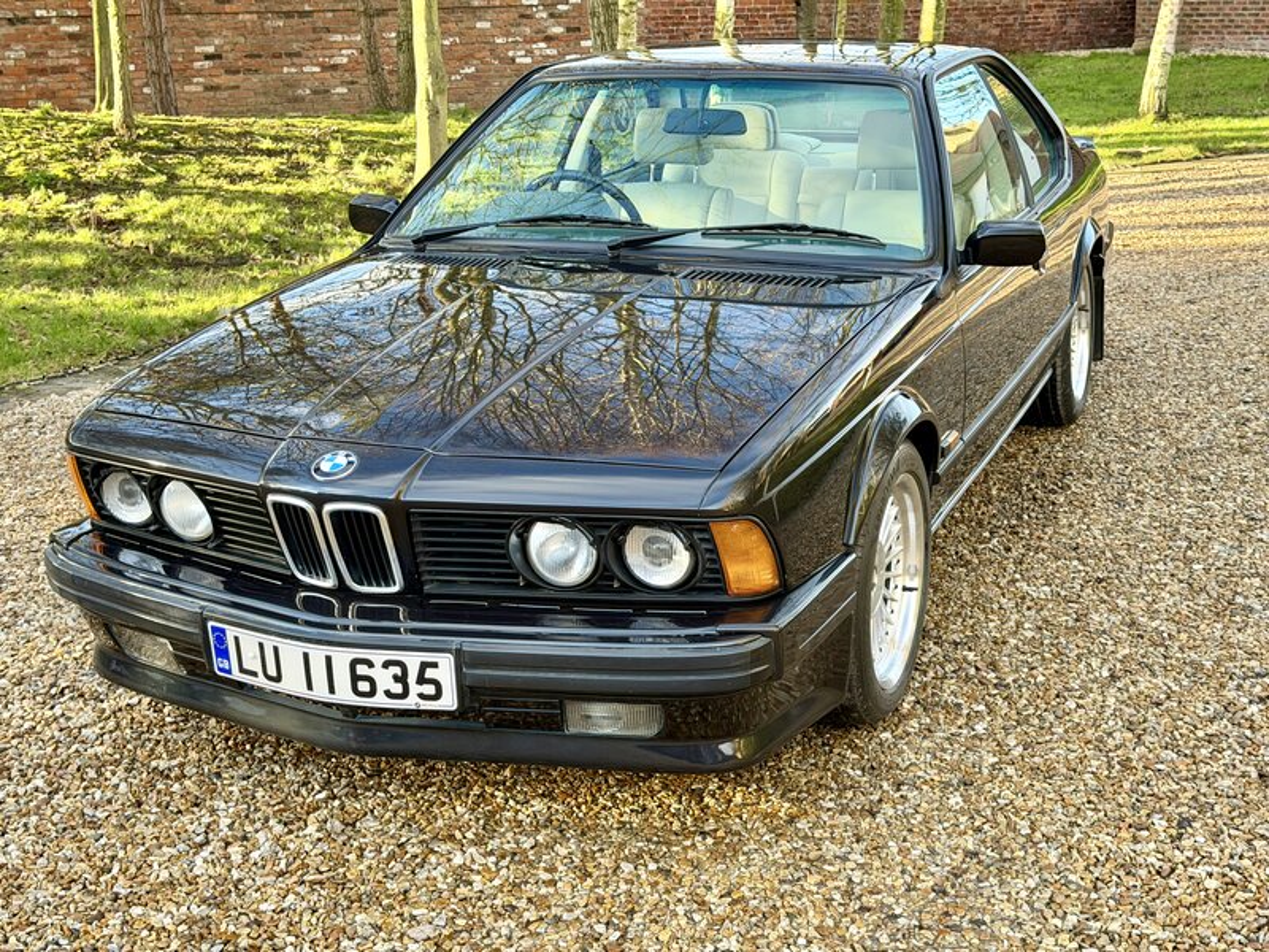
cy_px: 476
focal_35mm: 48
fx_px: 1760
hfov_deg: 39.7
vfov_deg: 30.3
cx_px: 634
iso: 64
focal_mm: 6.76
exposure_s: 1/167
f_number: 1.78
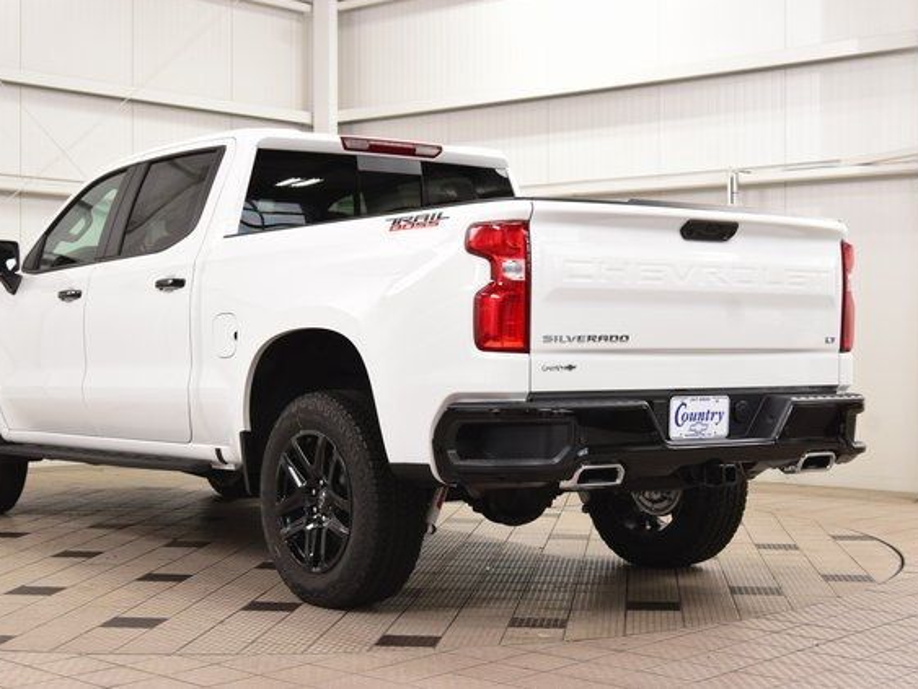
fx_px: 1566
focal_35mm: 59
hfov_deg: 32.6
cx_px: 406
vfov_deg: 24.8
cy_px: 343
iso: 1600
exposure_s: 1/60
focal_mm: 36
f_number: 8
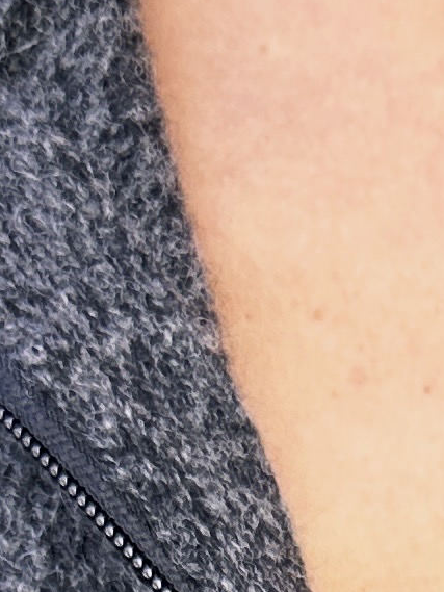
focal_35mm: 170
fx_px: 2906
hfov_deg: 8.6
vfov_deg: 10.5
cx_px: 590
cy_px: 1277
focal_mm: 6.86
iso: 80
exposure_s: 1/100
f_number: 1.78
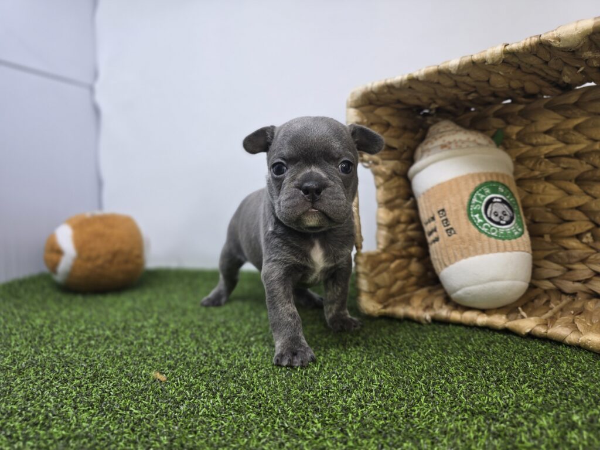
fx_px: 399
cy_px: 225
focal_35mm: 23
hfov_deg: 73.9
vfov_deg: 58.9
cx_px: 300
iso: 50
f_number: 1.7
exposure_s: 1/120
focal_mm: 6.3
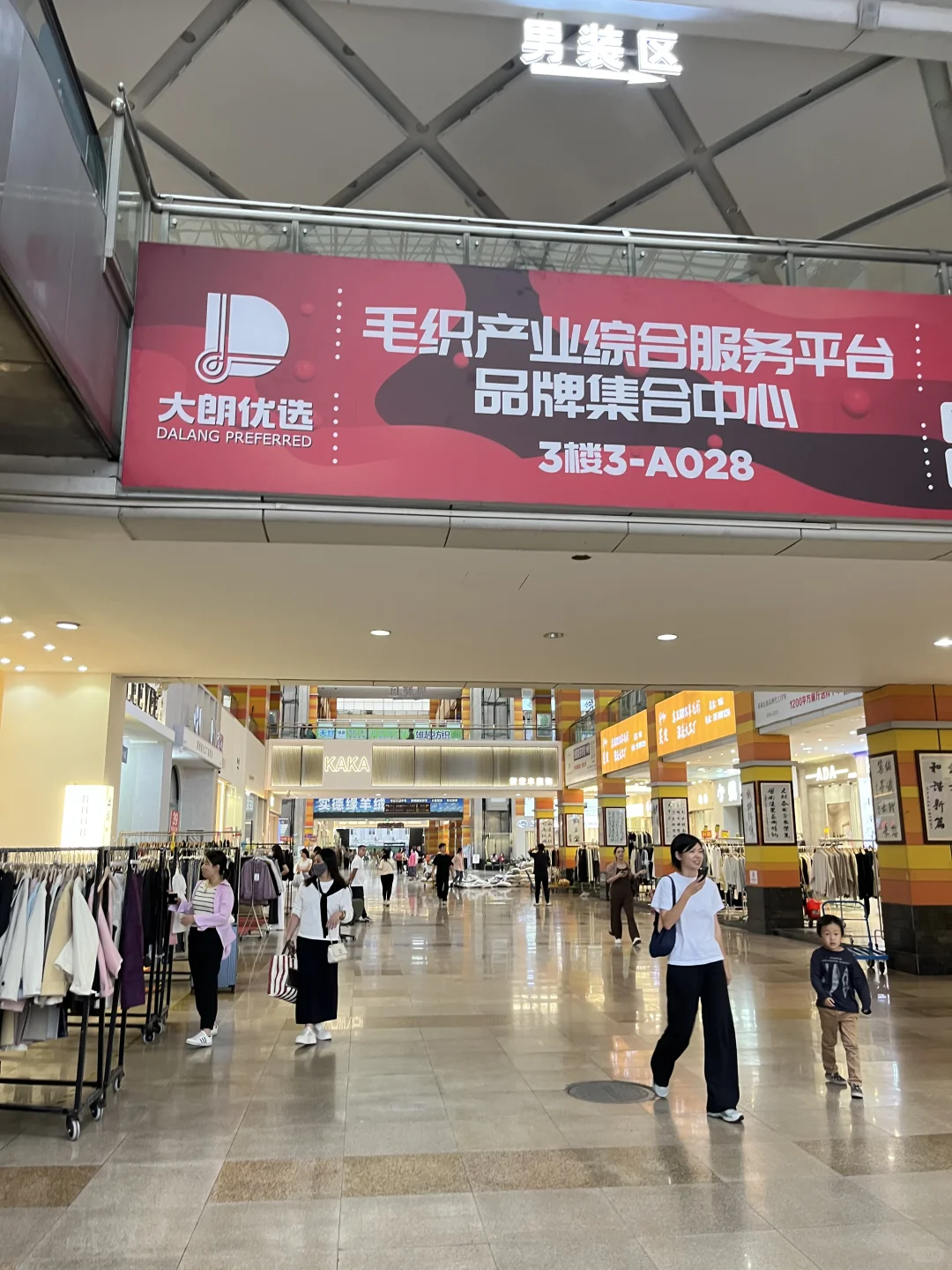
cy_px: 635
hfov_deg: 53.1
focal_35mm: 26
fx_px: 953
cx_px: 476
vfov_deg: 67.3
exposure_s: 1/50
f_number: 1.6
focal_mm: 5.1
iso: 125
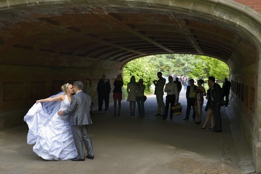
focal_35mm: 50
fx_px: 362
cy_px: 87
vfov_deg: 27.0
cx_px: 130
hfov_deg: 39.6
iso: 400
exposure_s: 1/250
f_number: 4
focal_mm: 50
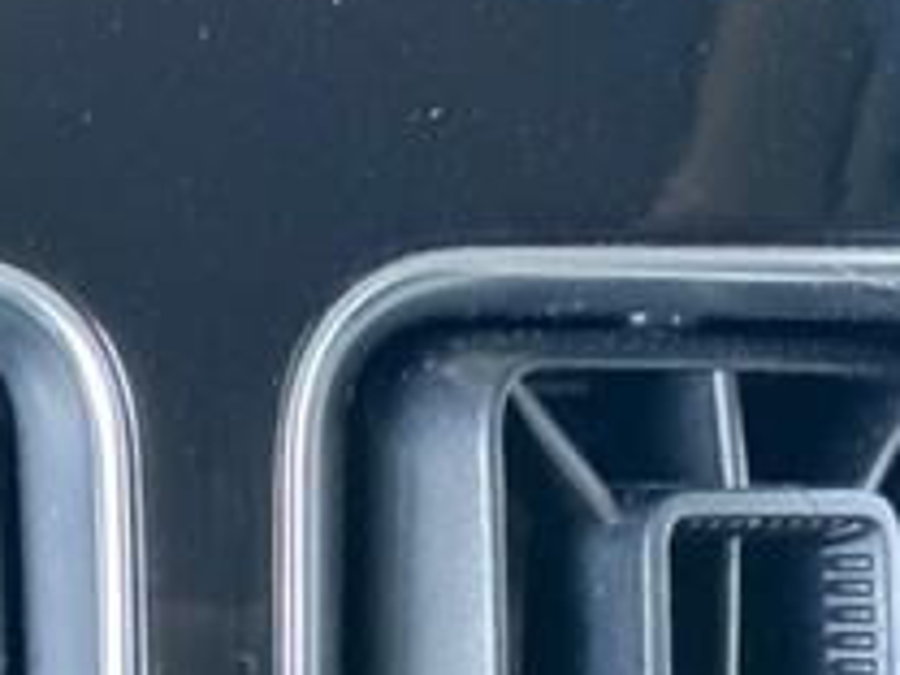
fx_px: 6136
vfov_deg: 6.1
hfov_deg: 8.4
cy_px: 1389
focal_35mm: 236
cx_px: 125
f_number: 1.78
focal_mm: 6.76
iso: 250
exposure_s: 1/52
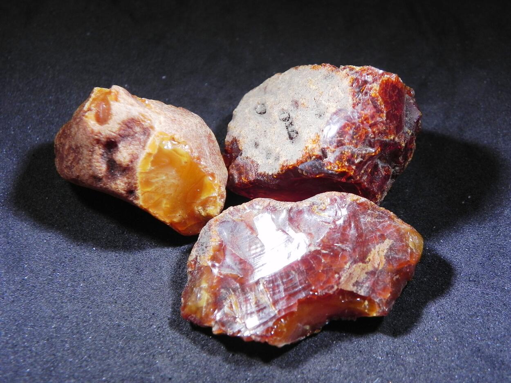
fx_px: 679
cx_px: 256
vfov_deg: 31.5
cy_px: 192
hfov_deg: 41.2
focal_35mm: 46
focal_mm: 8.2
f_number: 3.2
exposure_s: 1/92.8
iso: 160
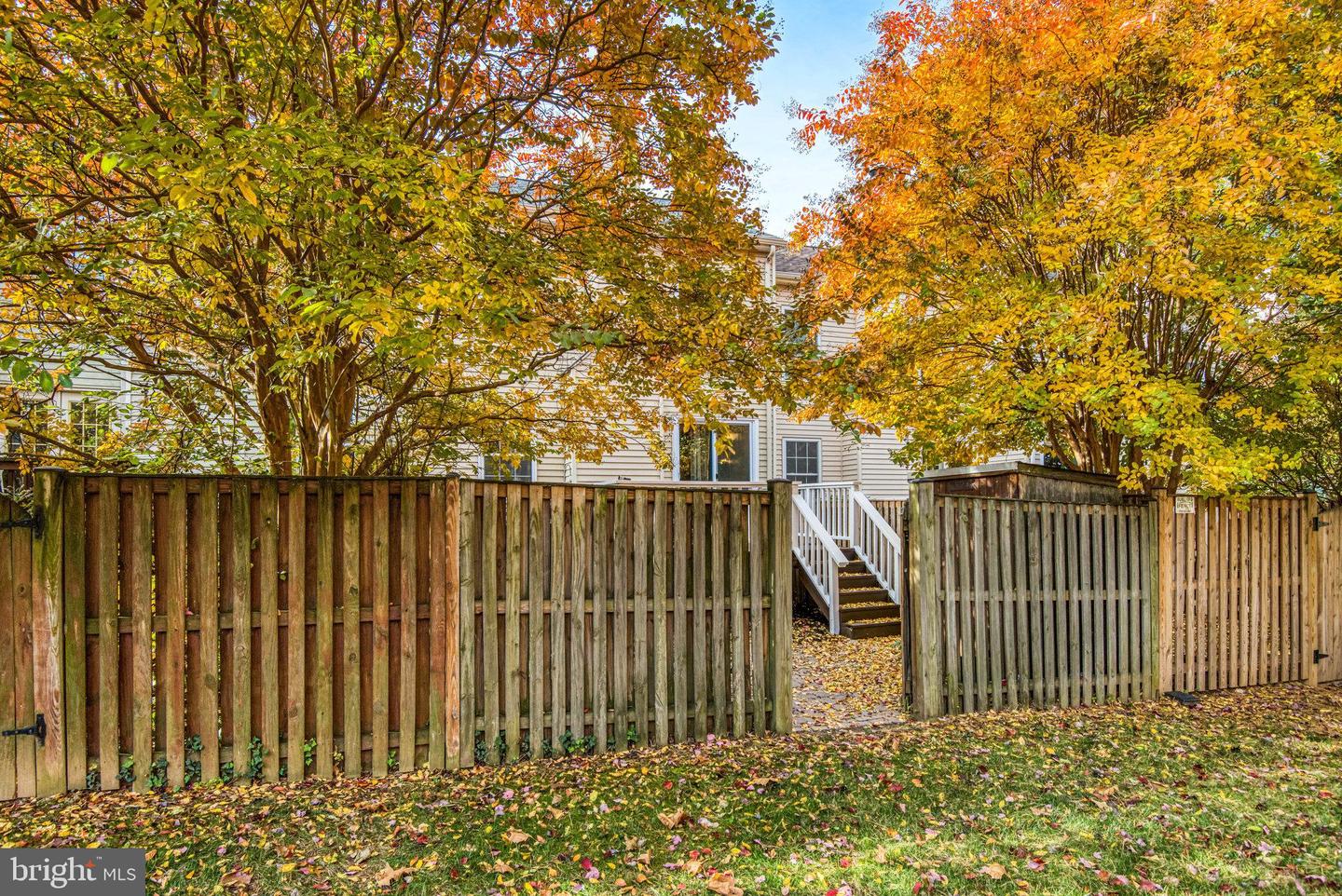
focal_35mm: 20
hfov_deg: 83.9
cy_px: 448
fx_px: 746
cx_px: 671
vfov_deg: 62.0
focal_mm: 20
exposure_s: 1/25
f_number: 8
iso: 400
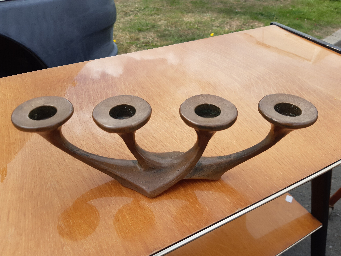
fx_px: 256
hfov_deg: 67.3
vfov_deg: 53.1
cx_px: 170
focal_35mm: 26
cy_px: 128
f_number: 1.7
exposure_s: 1/613
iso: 40
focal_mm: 3.92
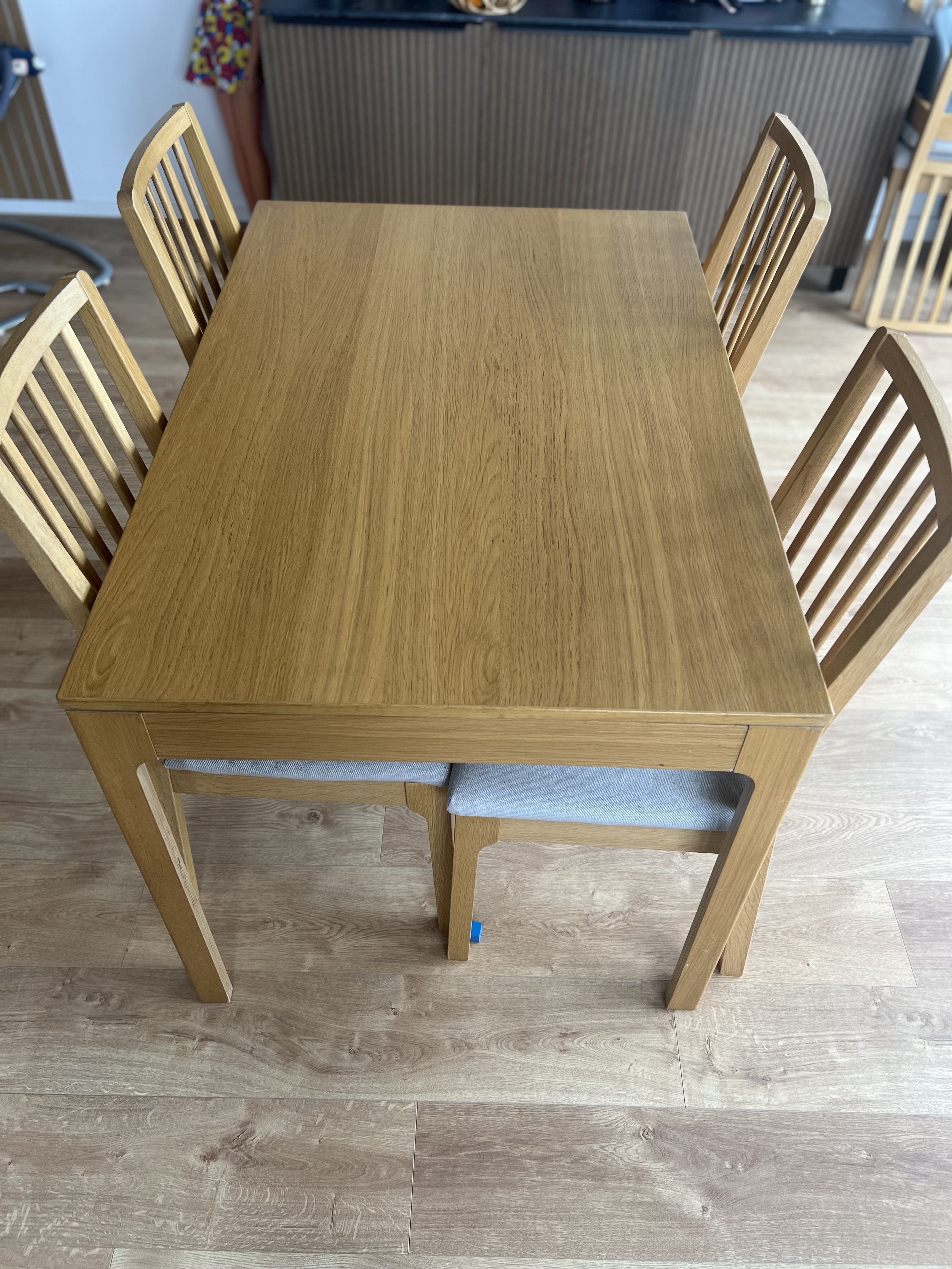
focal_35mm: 26
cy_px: 634
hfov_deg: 53.1
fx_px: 953
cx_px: 476
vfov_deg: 67.3
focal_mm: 5.7
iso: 80
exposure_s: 1/121
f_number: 1.5
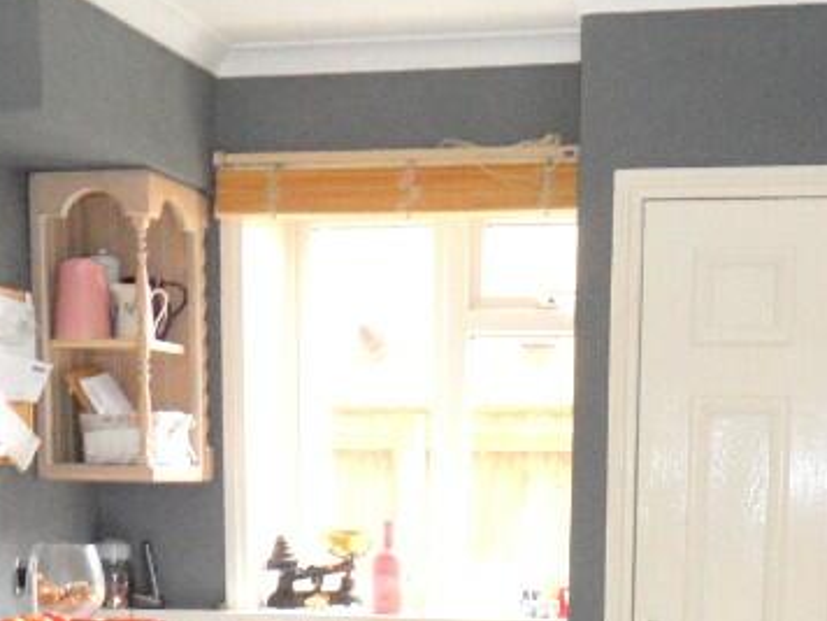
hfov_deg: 28.0
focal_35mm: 69
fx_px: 1648
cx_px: 537
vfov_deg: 19.5
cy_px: 823
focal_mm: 3.9
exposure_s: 1/30
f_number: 3.2
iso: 100
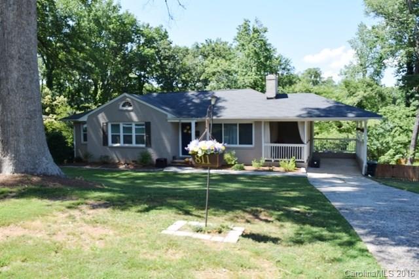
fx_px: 314
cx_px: 210
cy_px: 140
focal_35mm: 27
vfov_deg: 48.0
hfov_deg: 67.4
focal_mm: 18
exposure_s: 1/250
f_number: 8
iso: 200
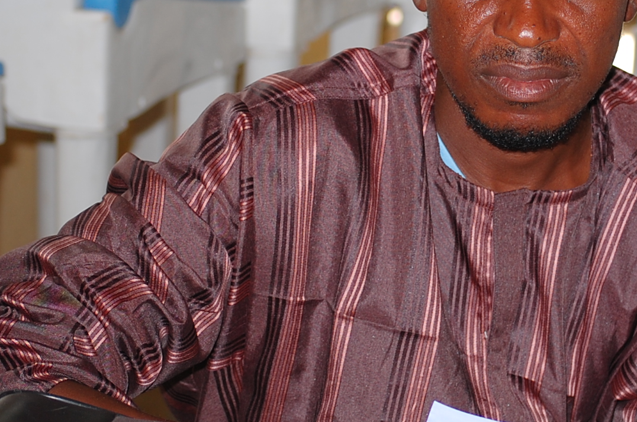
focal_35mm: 173
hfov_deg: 11.9
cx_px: 478
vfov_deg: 7.9
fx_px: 3056
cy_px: 123
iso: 200
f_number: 4
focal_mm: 55
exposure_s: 1/100
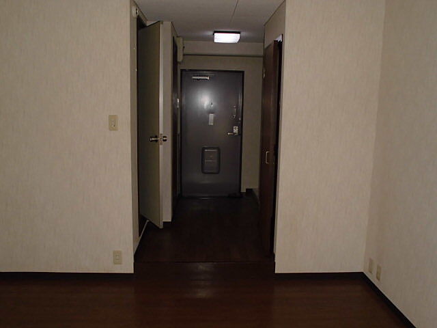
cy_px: 164
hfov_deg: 61.7
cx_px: 218
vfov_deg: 48.2
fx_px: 366
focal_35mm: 29
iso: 200
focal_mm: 5.3
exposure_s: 1/60
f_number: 3.7
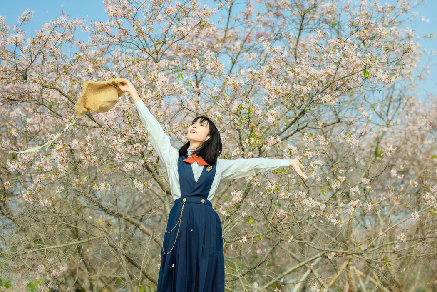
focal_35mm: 69
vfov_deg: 19.7
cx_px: 218
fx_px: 838
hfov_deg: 29.2
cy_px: 146
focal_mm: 70
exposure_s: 1/1250
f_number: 2.8
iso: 100
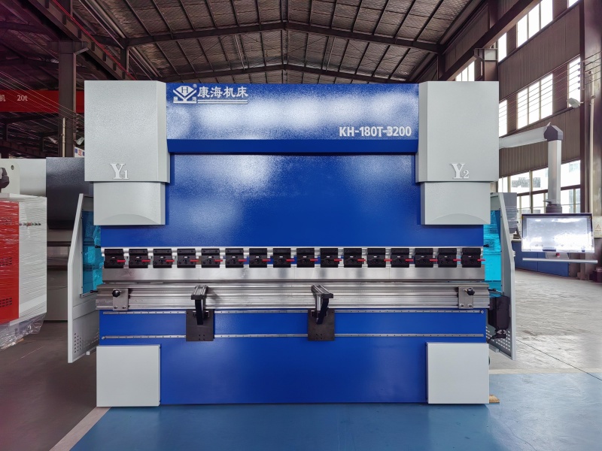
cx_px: 301
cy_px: 226
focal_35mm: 23
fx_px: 400
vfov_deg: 58.9
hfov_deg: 73.9
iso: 64
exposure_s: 1/60
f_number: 1.9
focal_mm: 5.52
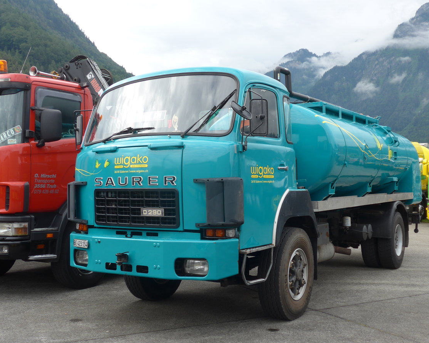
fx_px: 546
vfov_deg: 34.9
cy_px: 172
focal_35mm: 43
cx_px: 228
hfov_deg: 42.9
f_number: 2.8
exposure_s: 1/500
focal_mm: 8.4
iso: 80
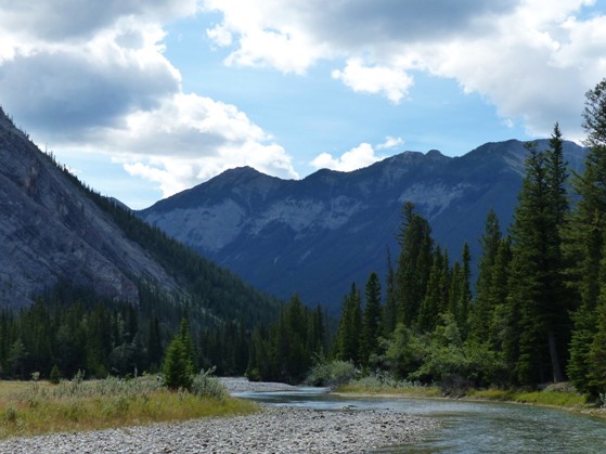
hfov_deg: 30.7
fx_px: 1103
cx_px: 330
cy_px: 247
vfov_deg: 23.3
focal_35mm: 63
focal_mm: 9.9
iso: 160
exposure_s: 1/800
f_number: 4
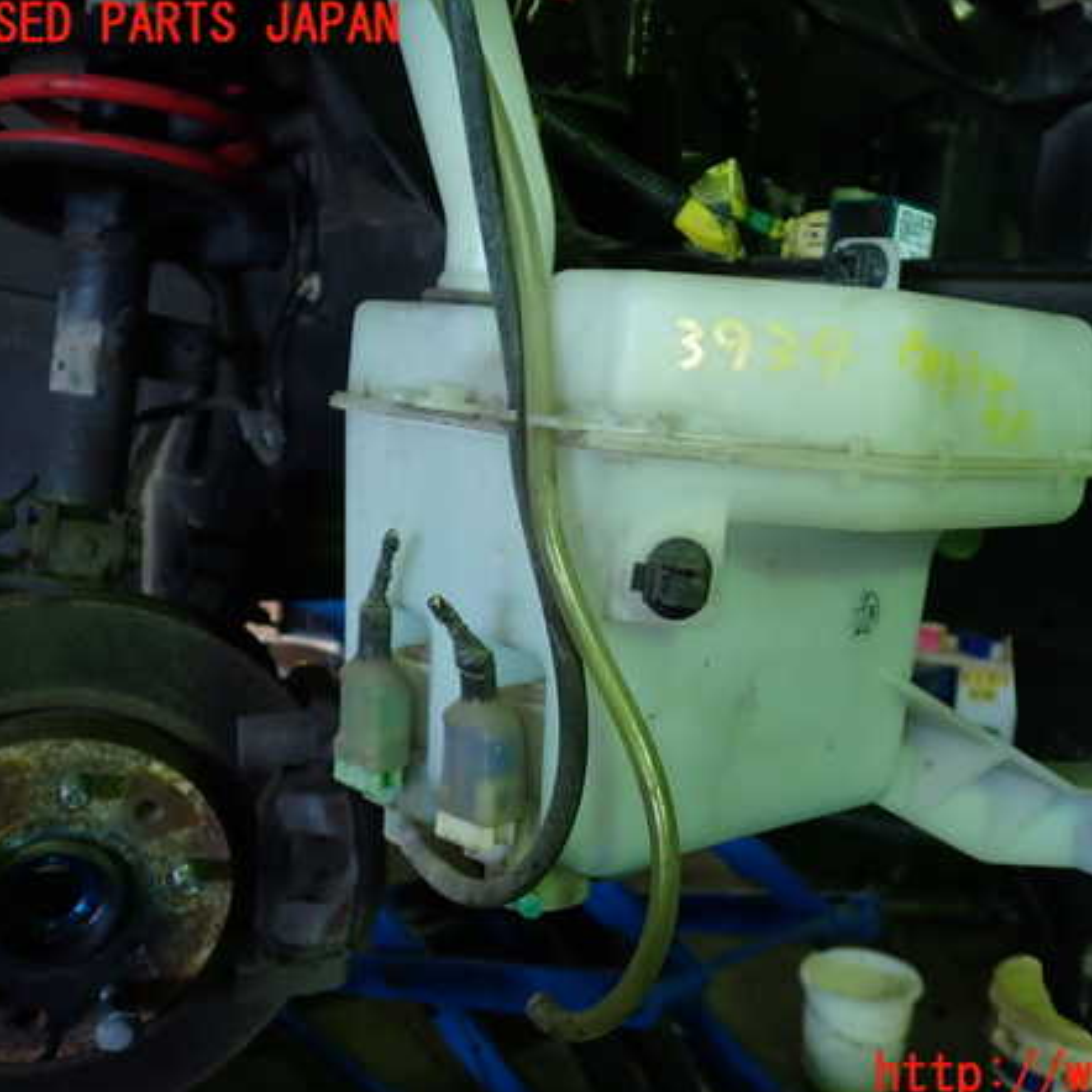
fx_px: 1285
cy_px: 551
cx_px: 692
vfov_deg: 46.0
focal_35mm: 36
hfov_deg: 45.6
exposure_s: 1/60
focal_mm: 5.4
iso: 200
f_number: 2.3
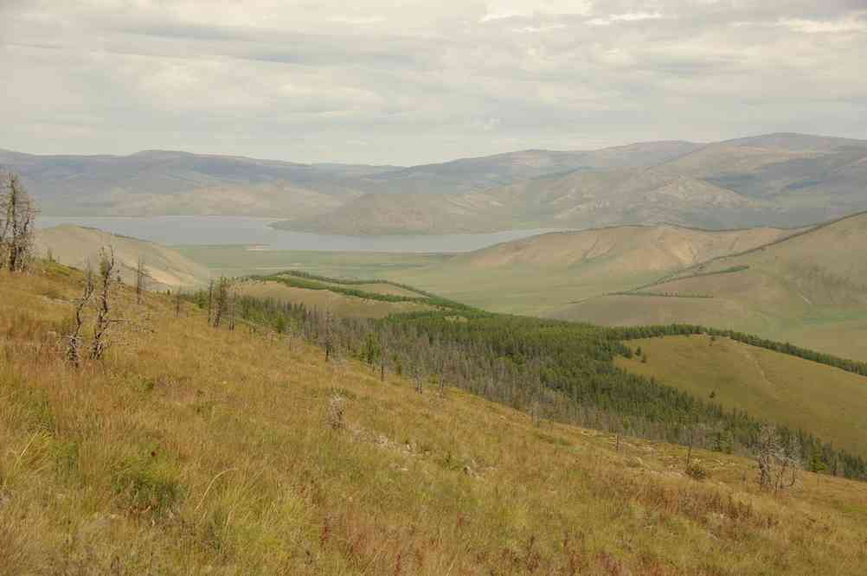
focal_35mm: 58
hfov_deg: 34.4
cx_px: 434
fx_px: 1400
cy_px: 288
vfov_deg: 23.3
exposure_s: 1/250
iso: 100
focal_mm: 38.8
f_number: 8
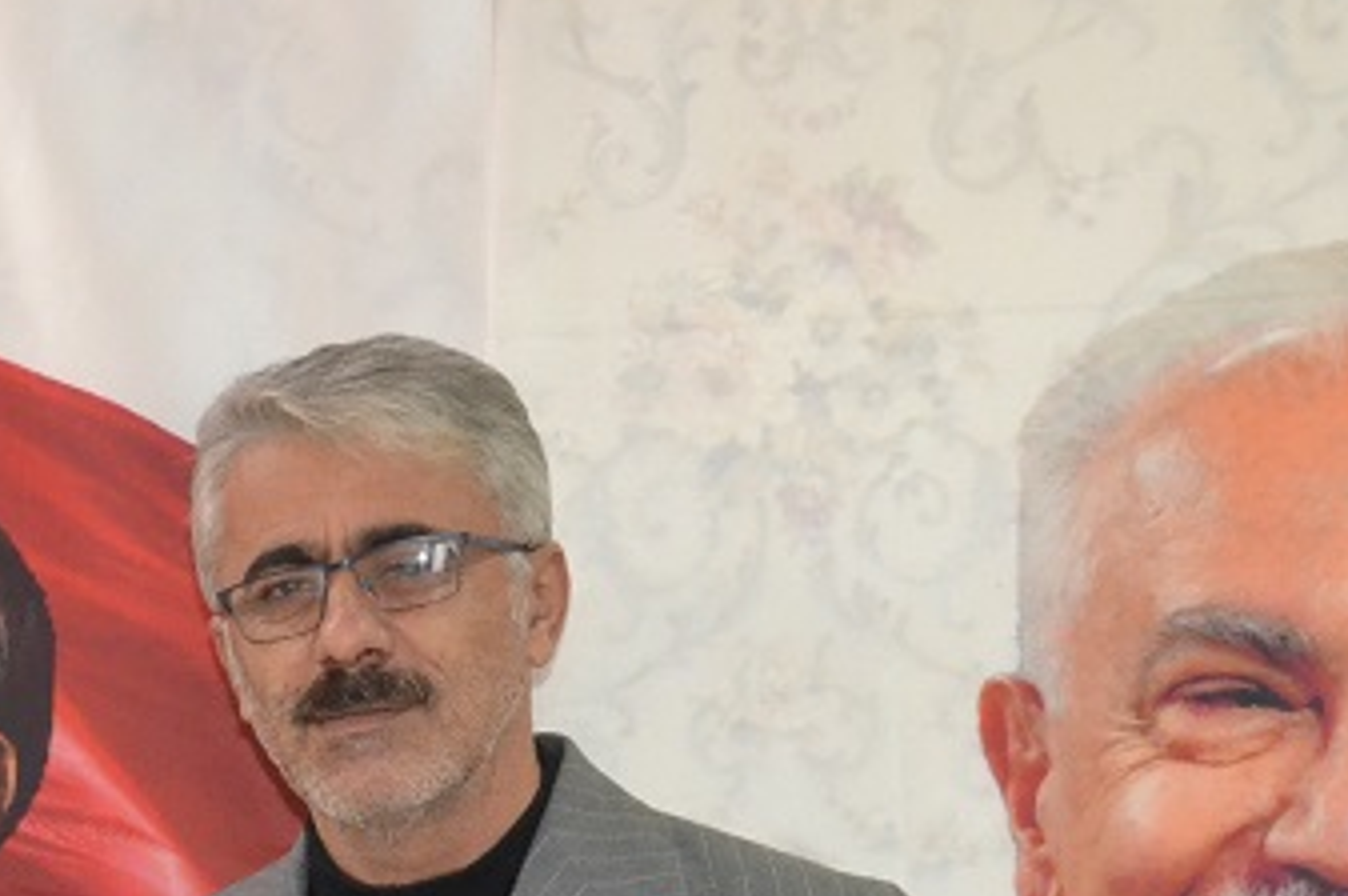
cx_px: -224
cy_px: 1182
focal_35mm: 110
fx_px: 4115
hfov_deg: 17.8
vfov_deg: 12.1
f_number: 3.8
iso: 3200
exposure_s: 1/60
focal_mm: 26
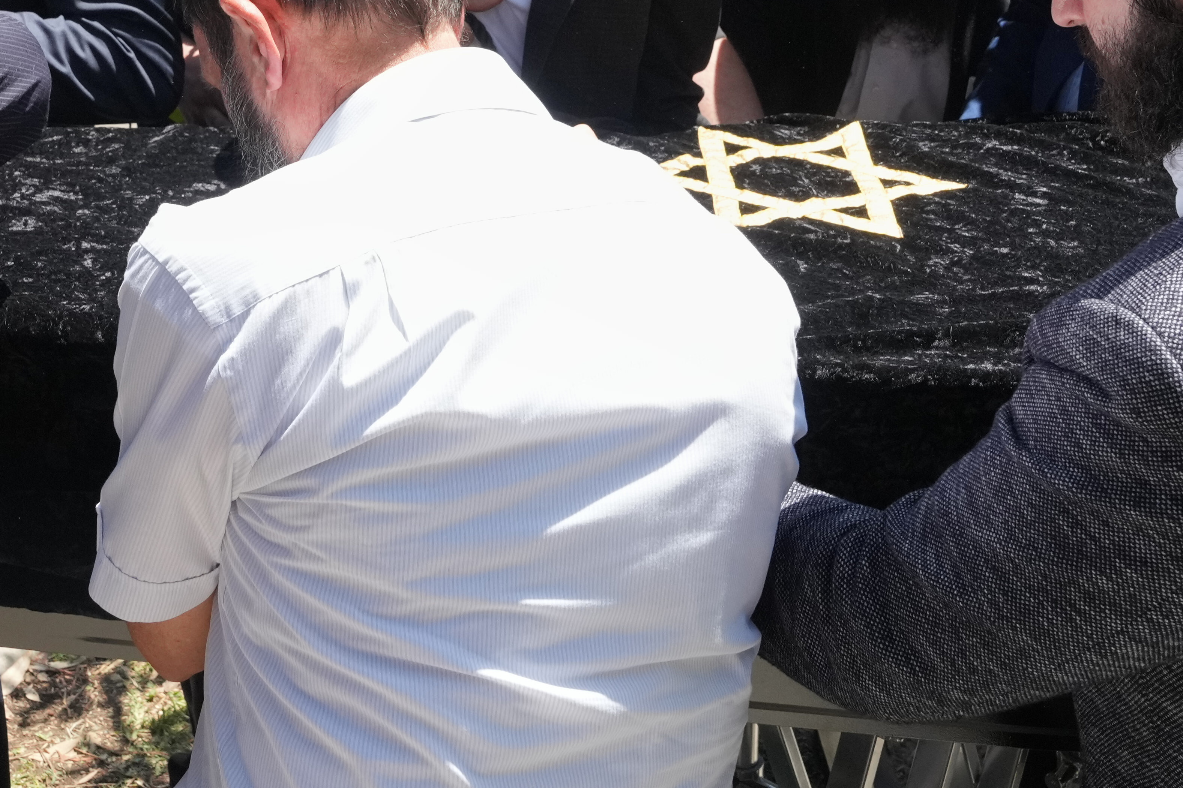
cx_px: 294
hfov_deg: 30.4
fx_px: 2136
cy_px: 126
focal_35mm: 65
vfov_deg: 20.6
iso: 800
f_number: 8
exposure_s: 1/1000
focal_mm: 24
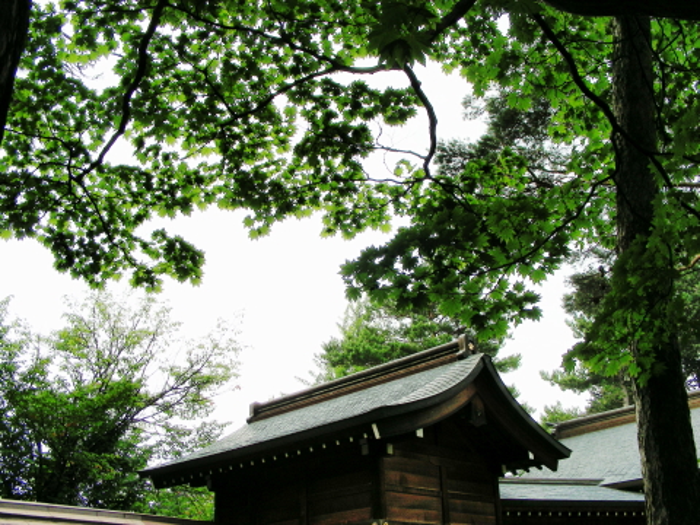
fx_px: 768
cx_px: 350
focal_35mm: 38
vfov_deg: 37.7
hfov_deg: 49.0
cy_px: 262
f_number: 4
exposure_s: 1/165
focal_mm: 6.3
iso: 50
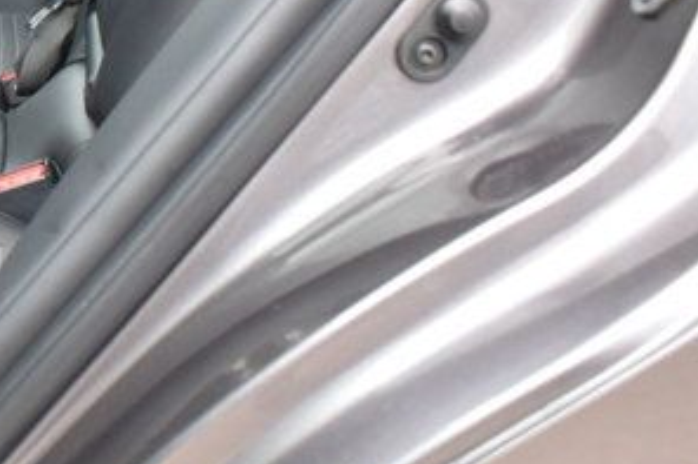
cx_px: -340
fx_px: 2209
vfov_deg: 11.7
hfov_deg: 16.4
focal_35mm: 114
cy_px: -97
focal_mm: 22
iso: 400
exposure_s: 1/100
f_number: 5
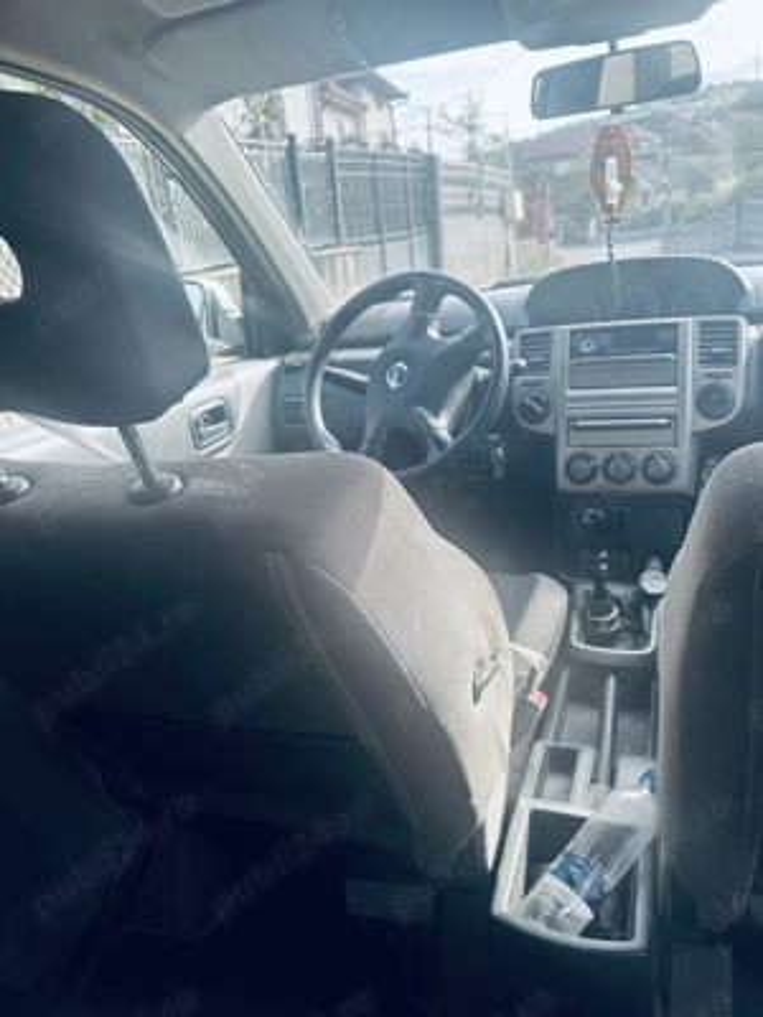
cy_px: 508
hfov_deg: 53.1
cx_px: 382
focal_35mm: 26
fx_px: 764
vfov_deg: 67.3
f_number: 1.5
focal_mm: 5.7
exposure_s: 1/366
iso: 50
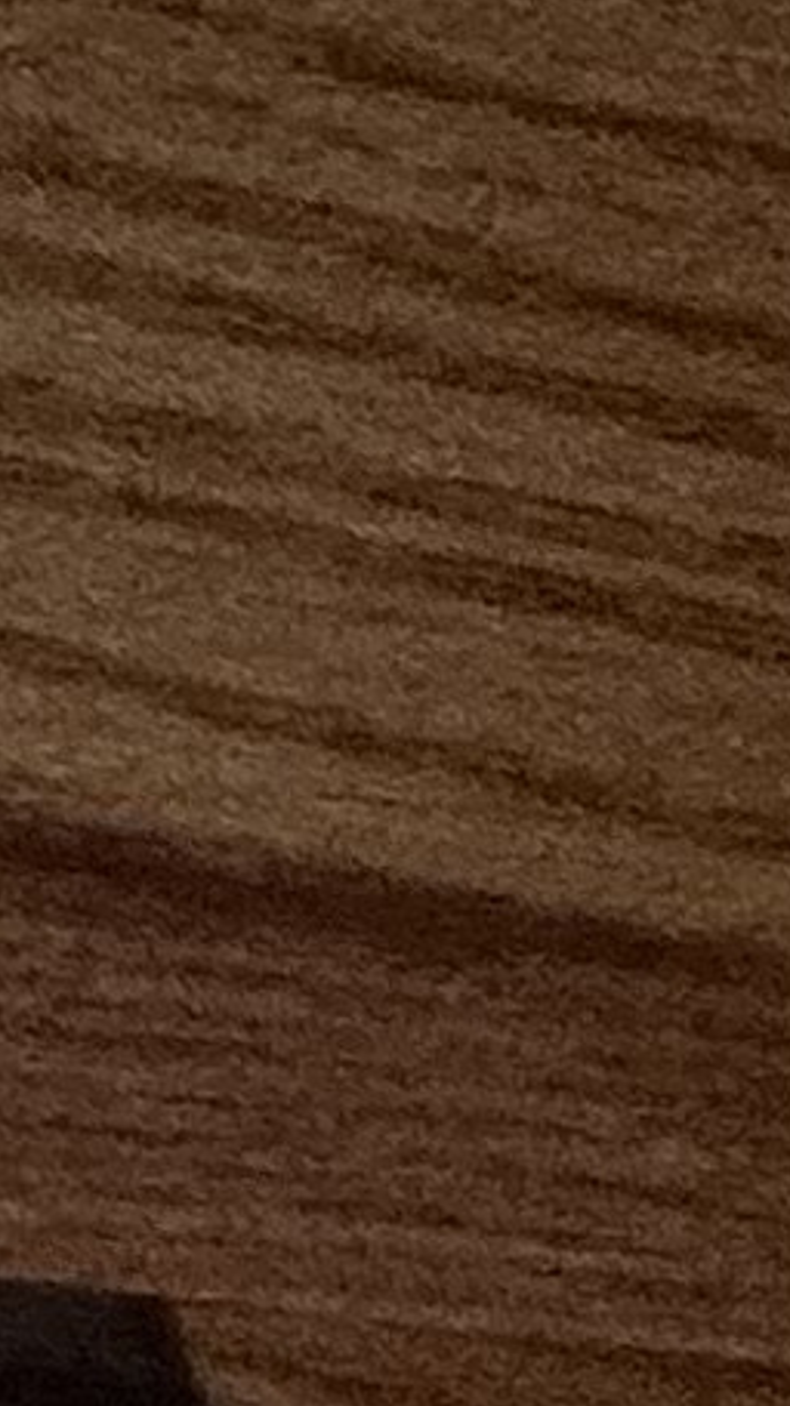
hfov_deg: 4.1
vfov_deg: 10.2
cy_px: 4520
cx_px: 5919
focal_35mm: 135
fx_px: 5035
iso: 320
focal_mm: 2.22
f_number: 2.2
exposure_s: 1/72
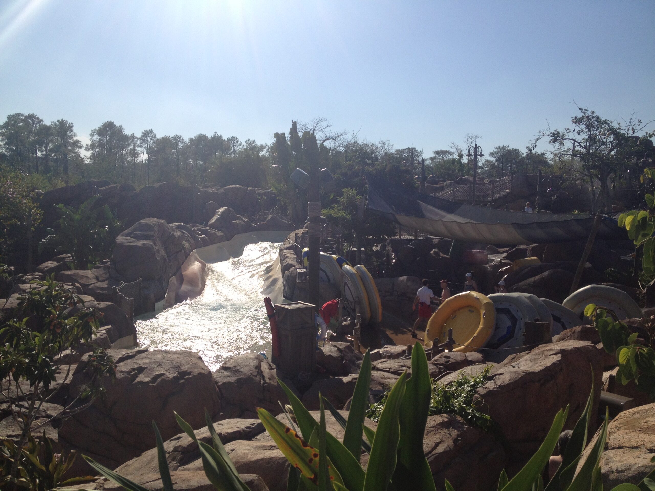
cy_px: 246
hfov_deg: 52.6
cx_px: 328
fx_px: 662
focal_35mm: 35
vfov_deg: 40.7
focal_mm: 4.28
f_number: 2.4
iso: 64
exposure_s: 1/3953
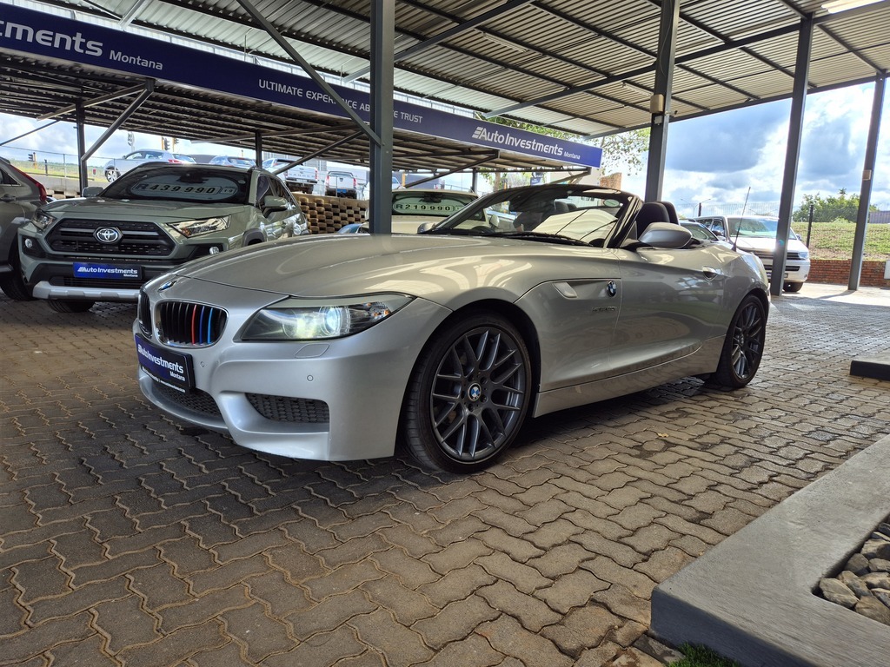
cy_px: 334
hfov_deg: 73.9
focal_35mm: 23
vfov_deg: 58.9
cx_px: 445
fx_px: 591
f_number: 1.8
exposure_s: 1/552
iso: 25
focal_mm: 5.4
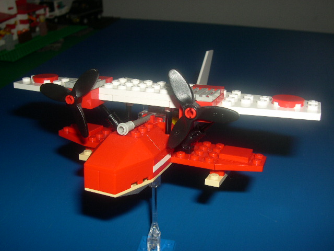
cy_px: 126
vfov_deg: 37.7
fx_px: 367
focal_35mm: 38
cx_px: 167
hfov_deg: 49.0
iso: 100
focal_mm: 8
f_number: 7.6
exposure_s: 1/60
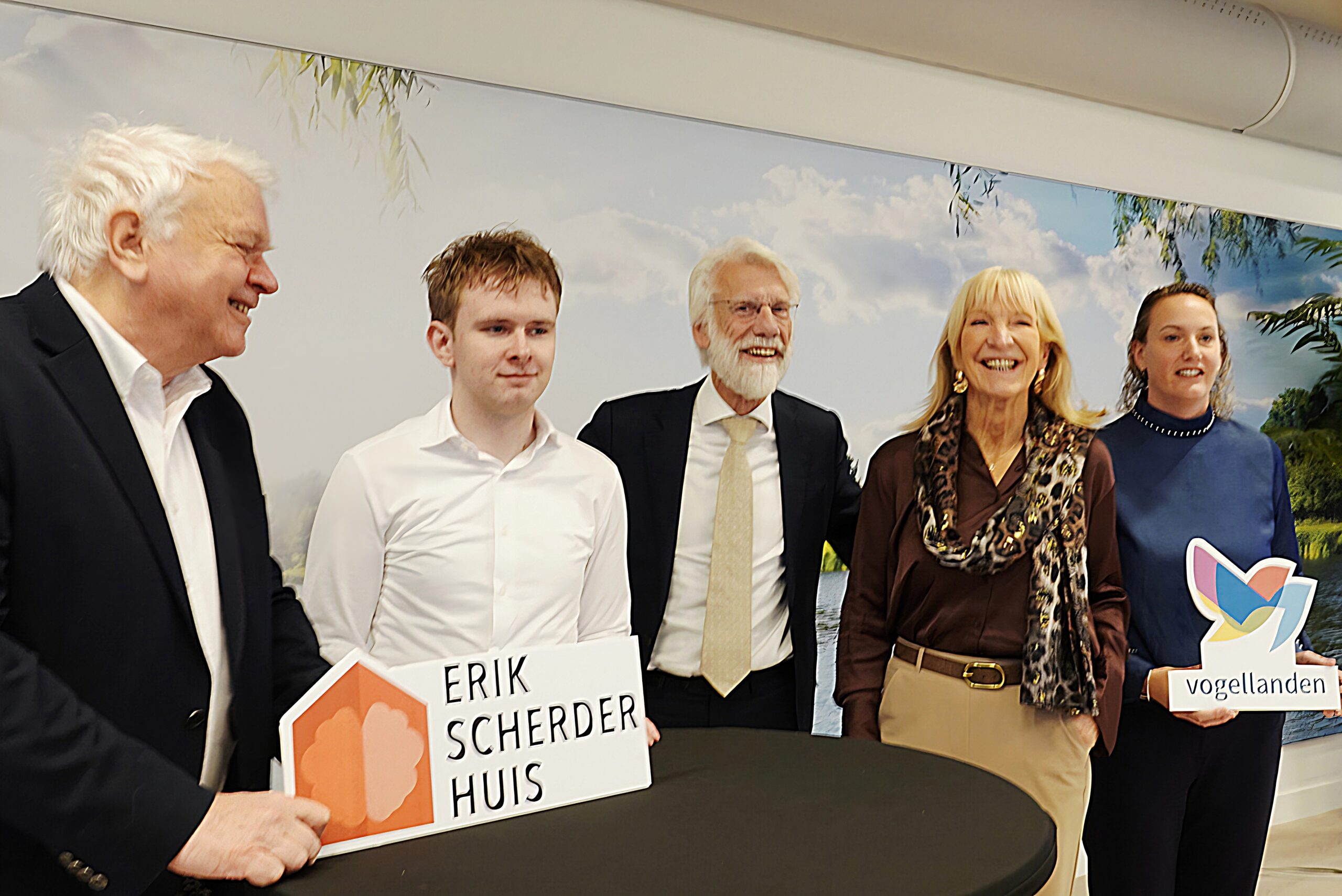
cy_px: 448
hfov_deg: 67.4
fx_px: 1007
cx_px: 671
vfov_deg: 48.0
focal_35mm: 27
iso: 160
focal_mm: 9.99
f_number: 2.8
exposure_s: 1/30
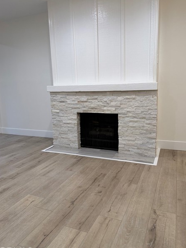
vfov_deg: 67.3
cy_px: 123
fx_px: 186
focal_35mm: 26
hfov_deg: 53.0
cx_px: 93
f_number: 1.78
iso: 200
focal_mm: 6.76
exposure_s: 1/120
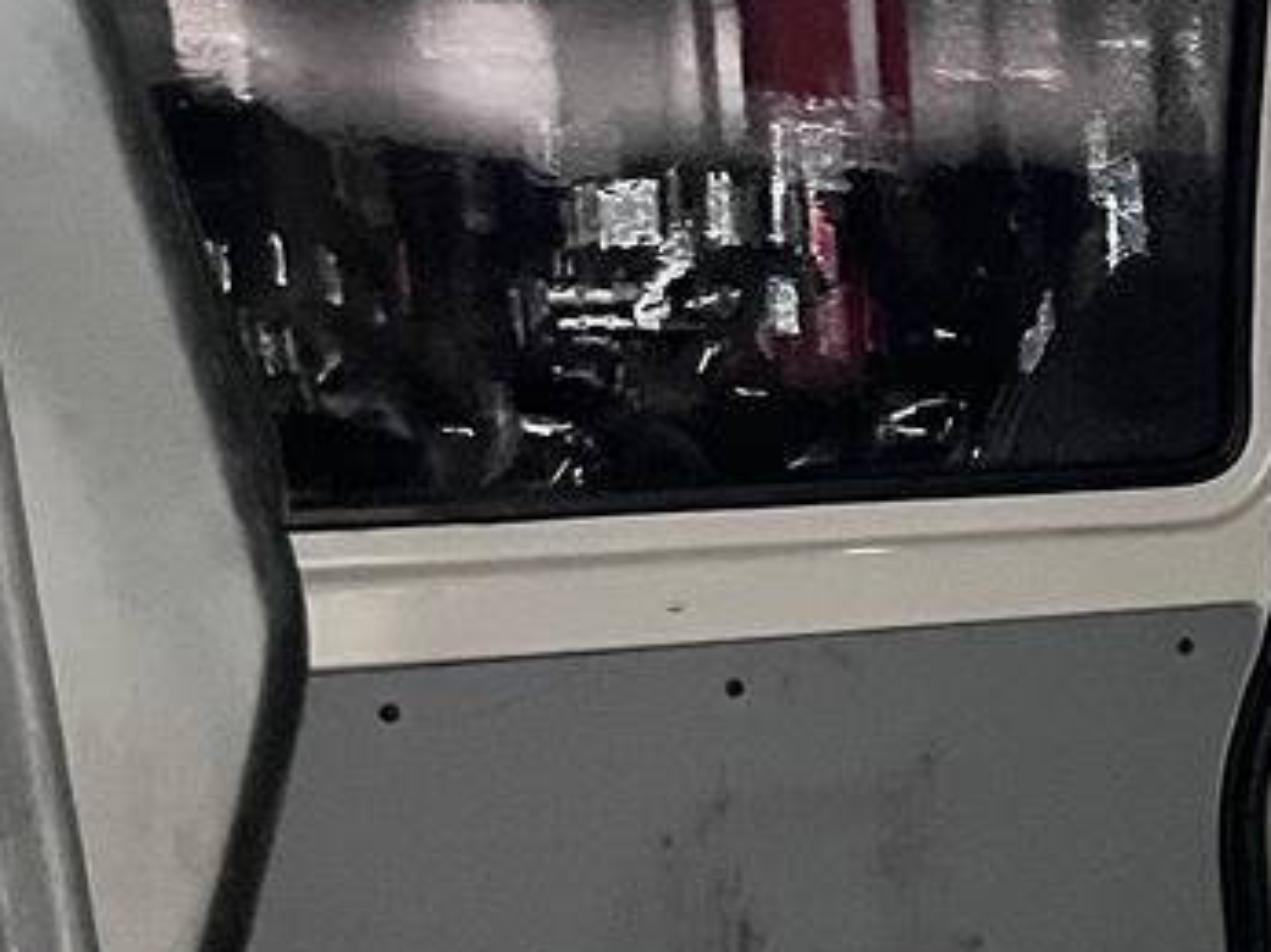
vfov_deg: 13.4
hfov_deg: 15.7
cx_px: 2249
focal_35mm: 108
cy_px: 1102
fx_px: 3964
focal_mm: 5.1
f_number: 1.6
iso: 500
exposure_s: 1/60
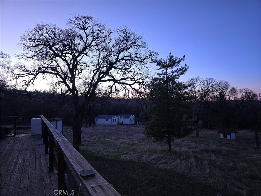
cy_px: 98
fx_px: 173
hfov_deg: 73.9
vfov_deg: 58.9
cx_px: 130
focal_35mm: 23
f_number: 1.7
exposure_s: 1/60
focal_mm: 6.3
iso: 100
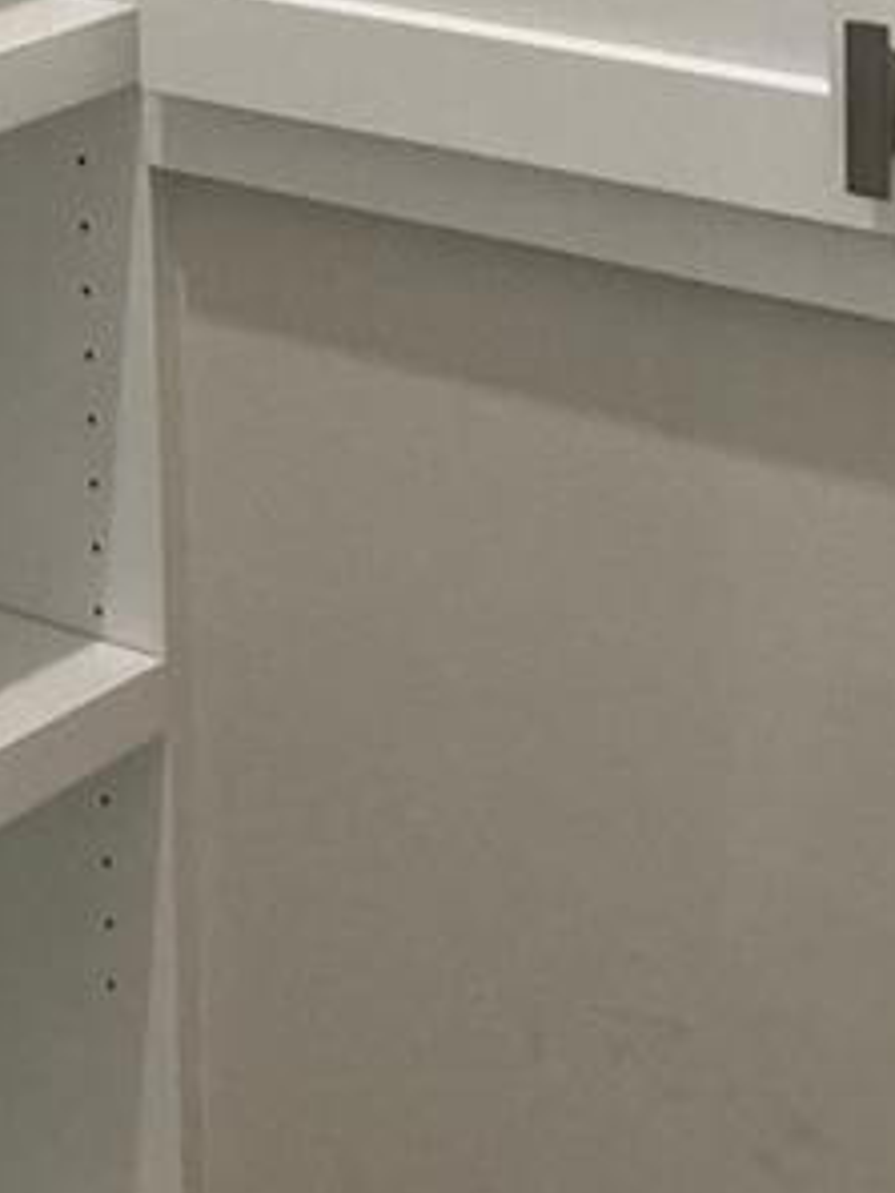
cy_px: -189
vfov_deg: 16.8
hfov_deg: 13.1
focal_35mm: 113
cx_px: 189
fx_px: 3893
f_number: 1.8
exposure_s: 1/60
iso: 160
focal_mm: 3.99
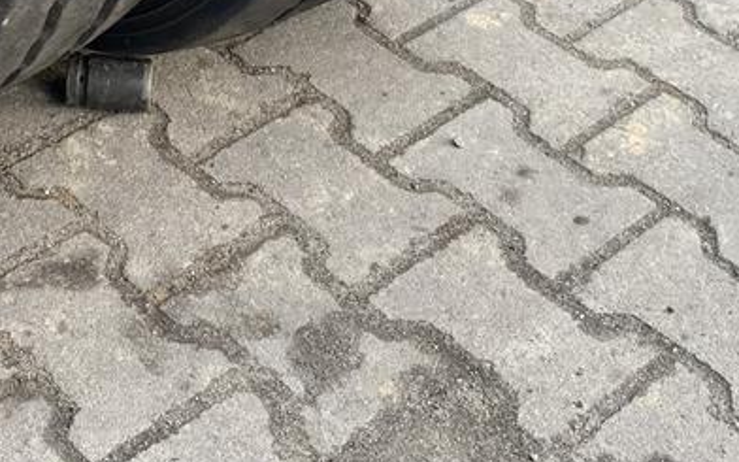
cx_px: 99
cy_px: -318
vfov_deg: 14.0
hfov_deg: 23.8
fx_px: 1712
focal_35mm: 85
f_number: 1.8
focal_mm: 4.25
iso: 25
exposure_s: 1/122
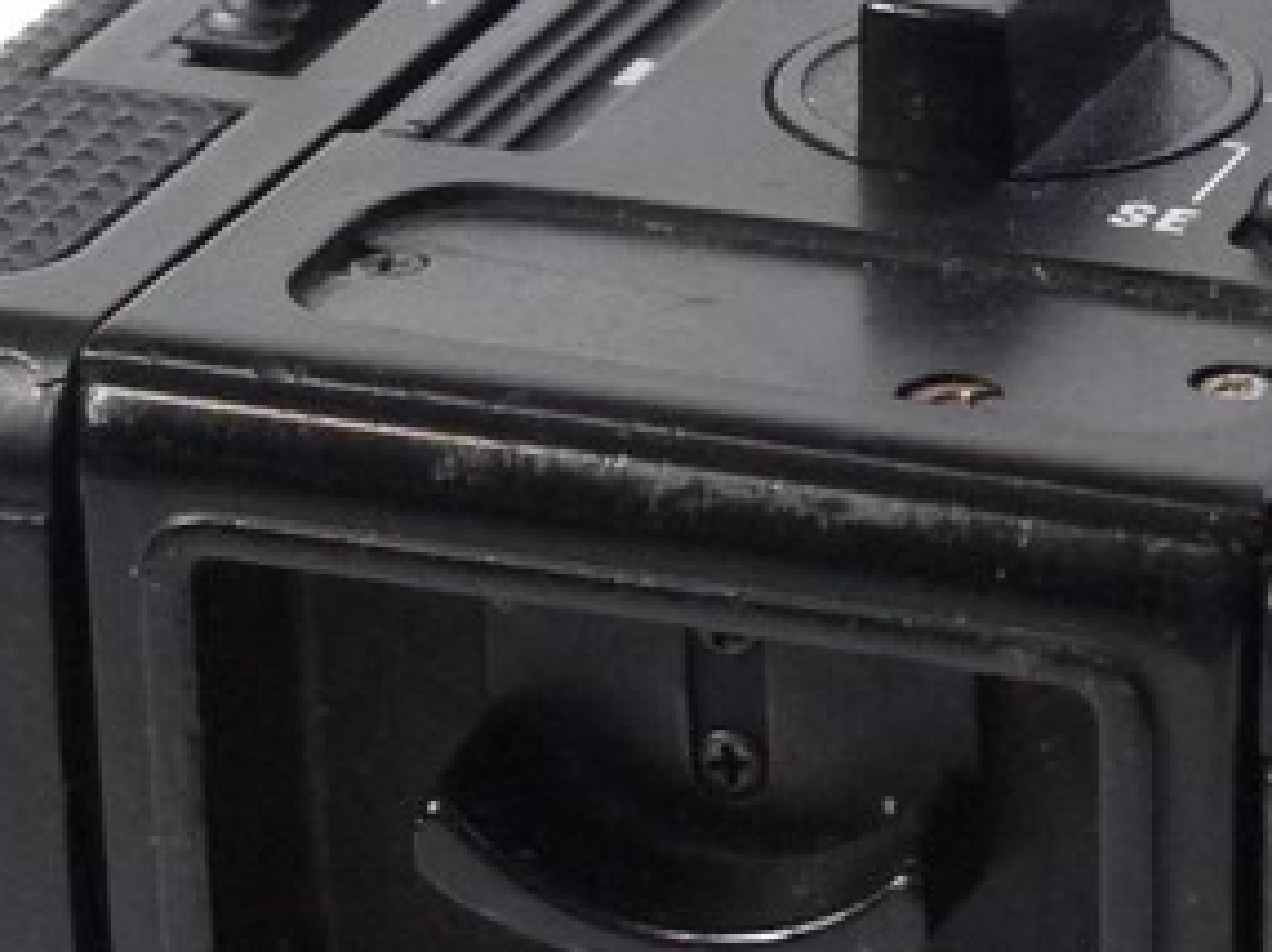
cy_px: 1161
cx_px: 1574
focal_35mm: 252
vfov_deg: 5.9
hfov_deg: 7.8
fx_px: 9252
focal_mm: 30
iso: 800
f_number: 8
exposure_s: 1/30
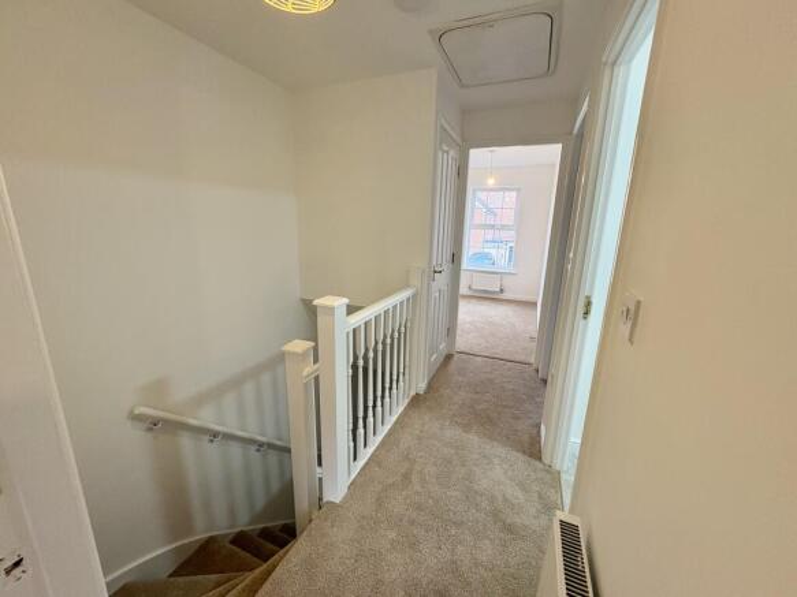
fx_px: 322
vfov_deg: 85.7
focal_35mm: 14
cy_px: 298
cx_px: 398
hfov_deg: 102.1
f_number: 2.2
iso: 200
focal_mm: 2.22
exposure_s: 1/100
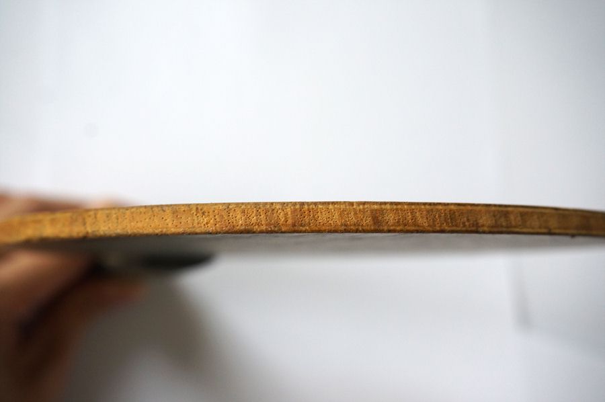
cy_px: 201
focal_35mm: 45
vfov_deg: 29.8
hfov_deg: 43.6
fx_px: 755
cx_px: 302
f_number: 6.3
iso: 500
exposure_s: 1/60
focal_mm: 30
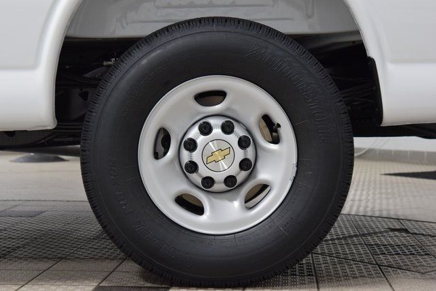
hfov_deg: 28.1
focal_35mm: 72
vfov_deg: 18.9
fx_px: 872
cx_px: 218
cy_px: 146
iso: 1600
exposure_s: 1/60
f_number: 5.6
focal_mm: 48
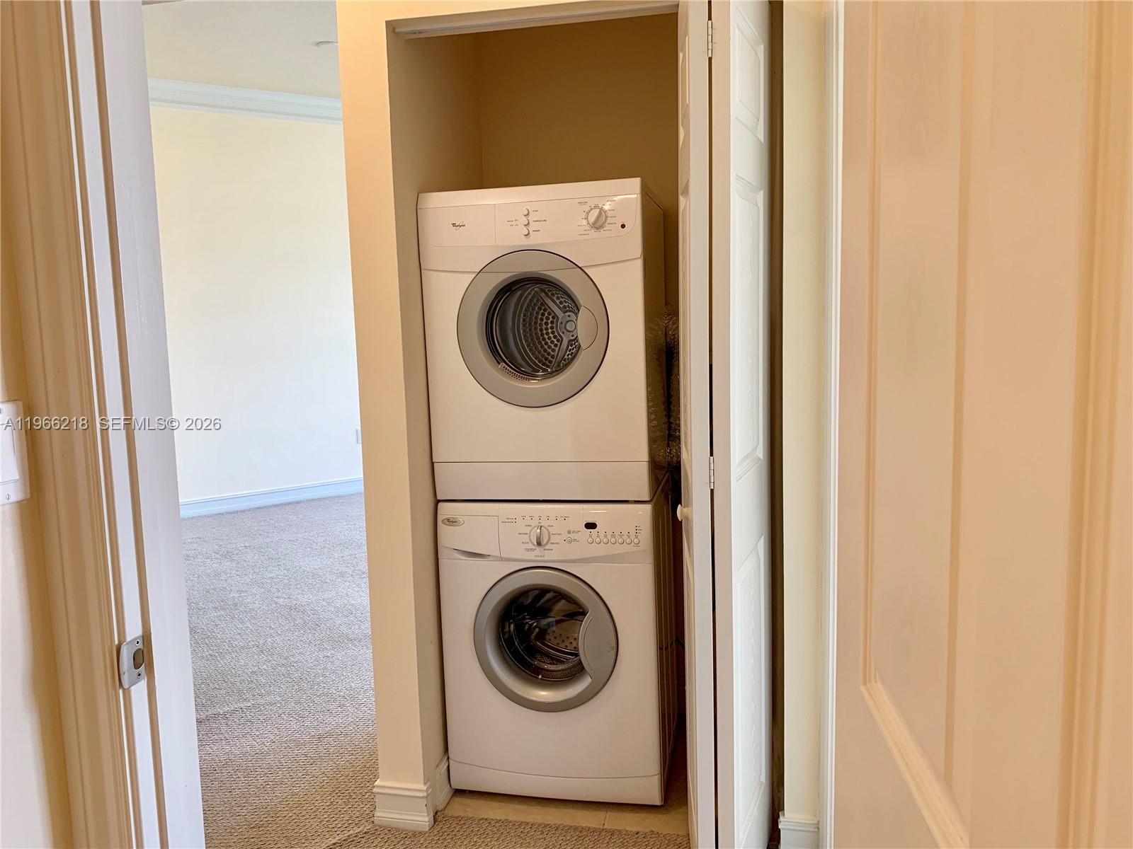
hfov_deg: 67.3
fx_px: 851
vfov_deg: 53.1
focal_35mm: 26
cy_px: 424
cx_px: 566
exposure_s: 1/60
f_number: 1.8
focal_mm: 4.25
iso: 80
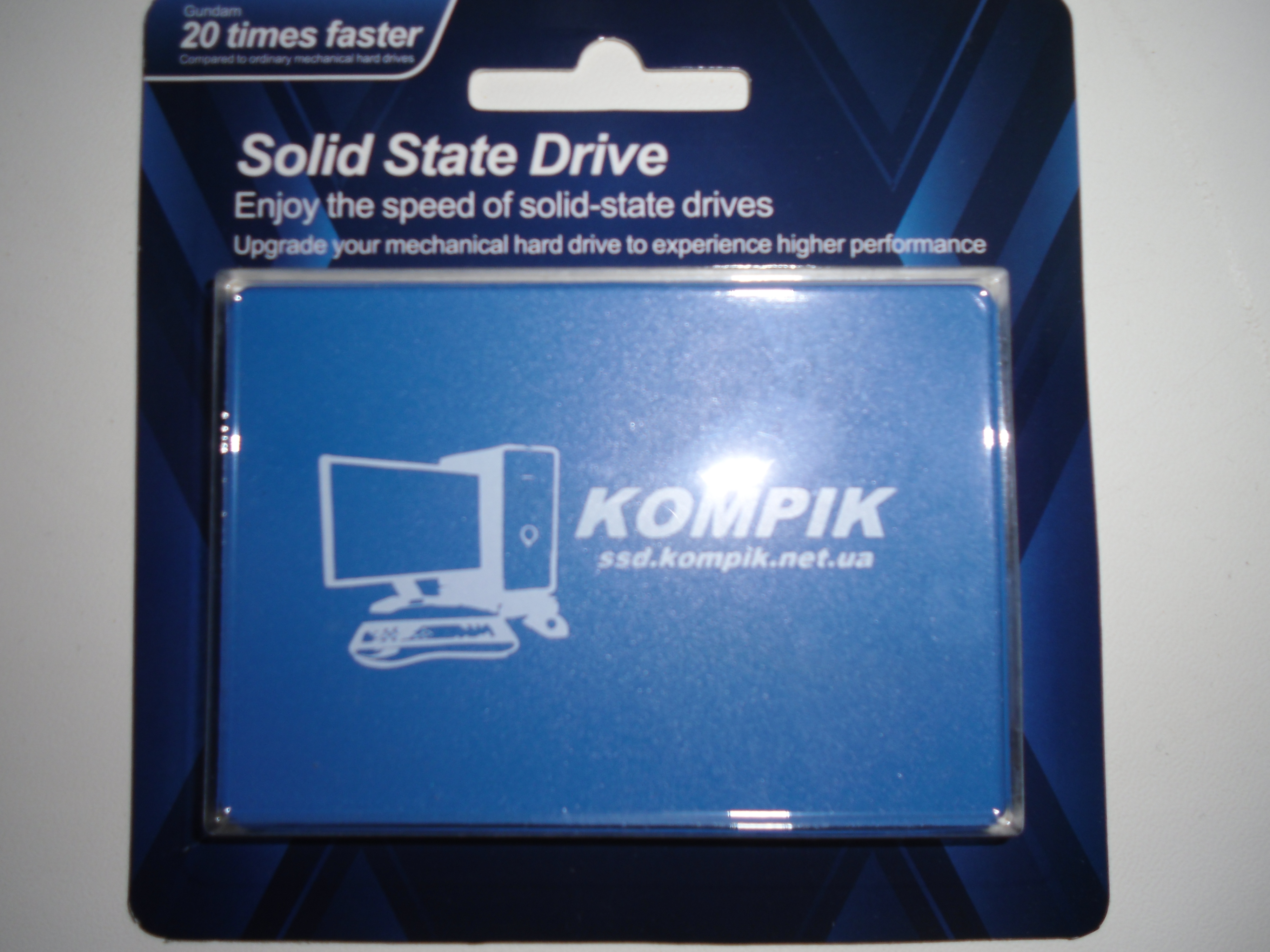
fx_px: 1174
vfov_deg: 44.2
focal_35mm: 32
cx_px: 635
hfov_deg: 56.8
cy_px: 476
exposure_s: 1/125
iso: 64
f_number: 3.5
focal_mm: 5.8
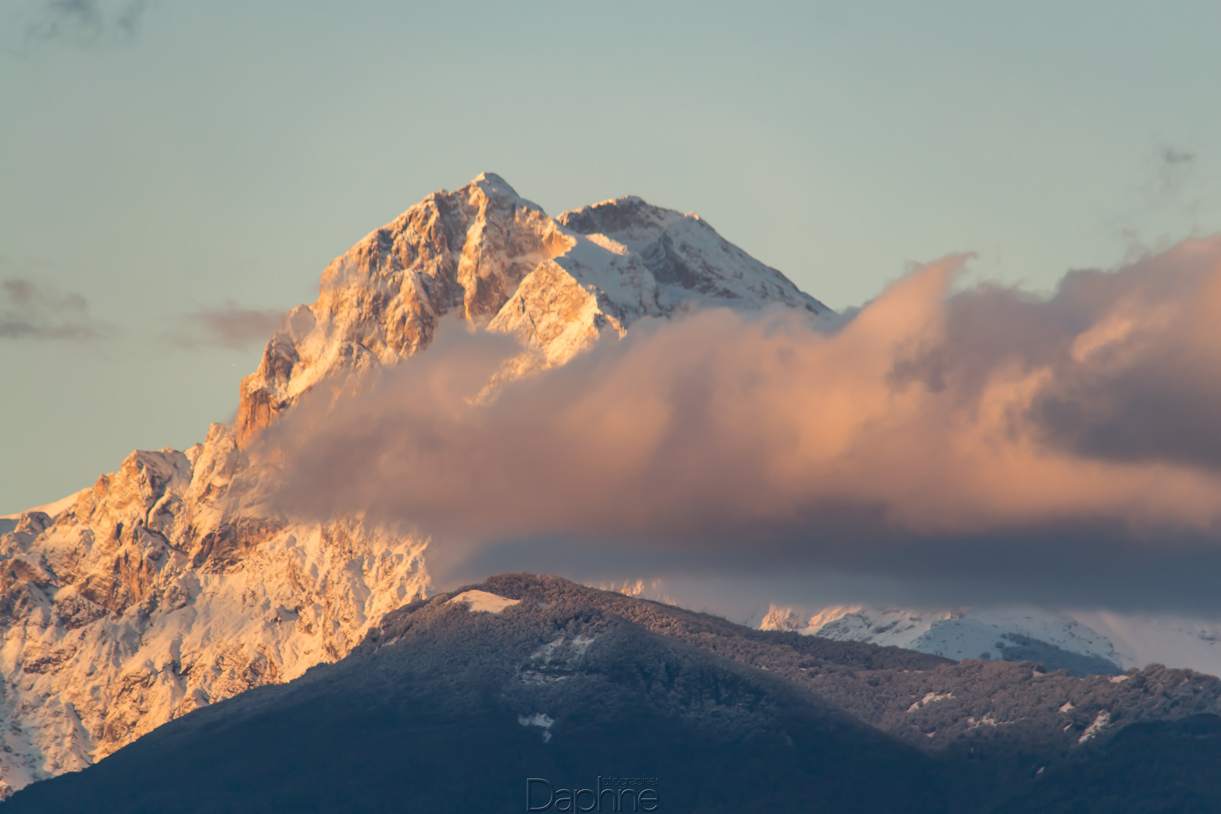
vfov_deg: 4.0
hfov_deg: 6.0
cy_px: 399
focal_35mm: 346
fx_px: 11734
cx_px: 594
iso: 100
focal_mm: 220
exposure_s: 1/125
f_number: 5.3
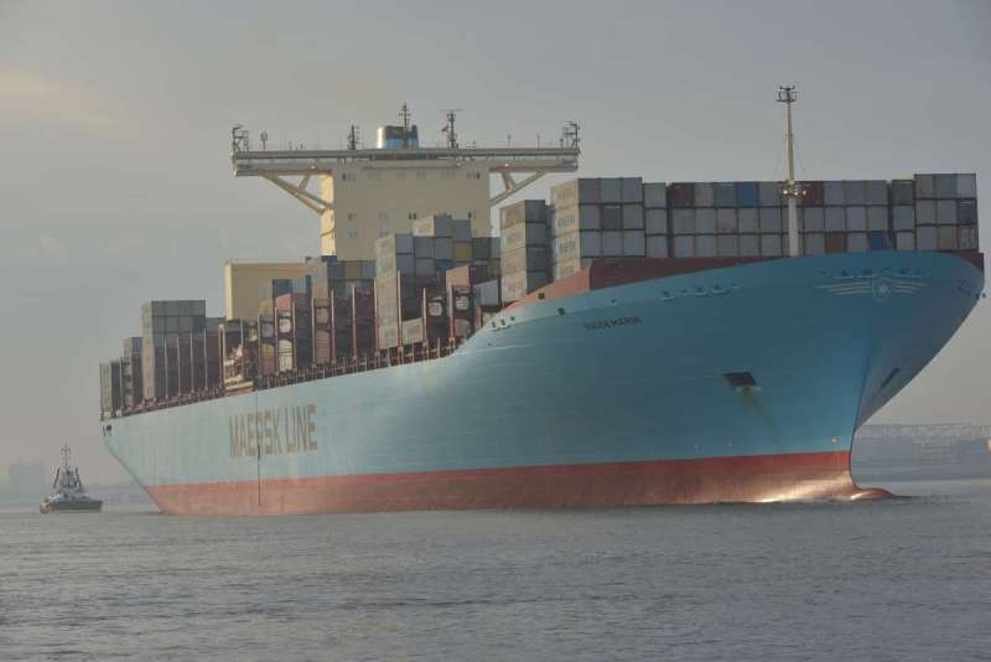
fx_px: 3717
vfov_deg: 10.2
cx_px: 496
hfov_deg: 15.2
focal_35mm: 135
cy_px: 331
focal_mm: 135
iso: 250
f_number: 10
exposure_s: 1/160
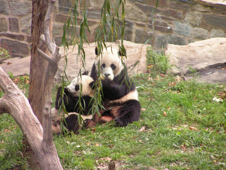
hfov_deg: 5.3
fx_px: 2429
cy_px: 85
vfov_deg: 4.0
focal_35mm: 372
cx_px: 113
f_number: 3.5
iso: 200
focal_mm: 61.8
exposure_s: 1/400
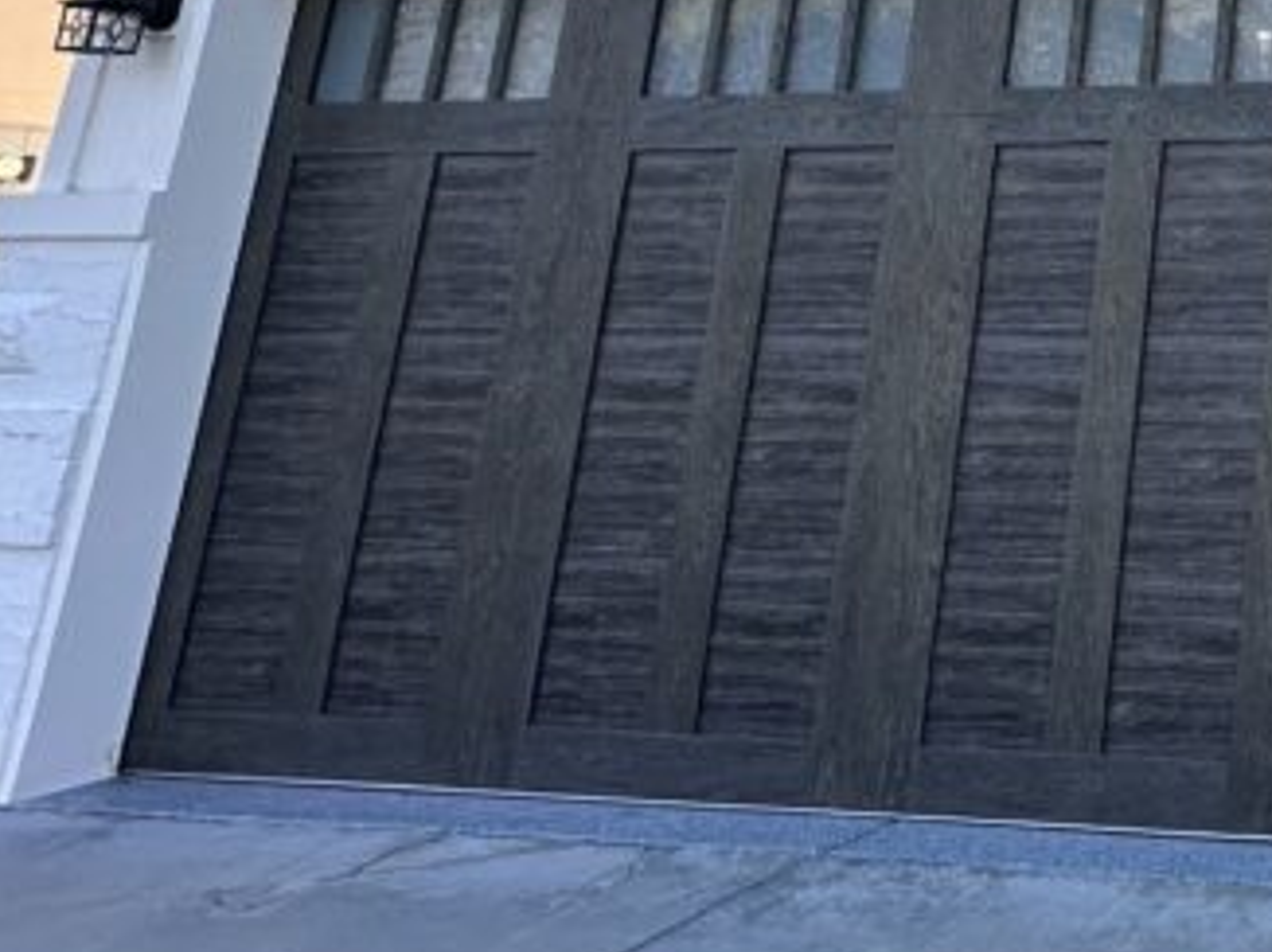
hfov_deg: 29.0
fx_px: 1616
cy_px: -113
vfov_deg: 29.4
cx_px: 1861
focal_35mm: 44
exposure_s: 1/320
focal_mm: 2.22
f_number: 2.2
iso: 40
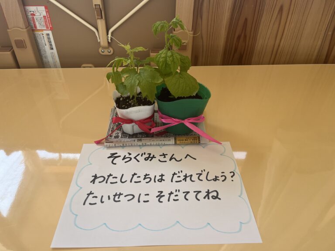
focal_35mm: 26
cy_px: 126
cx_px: 168
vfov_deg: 53.1
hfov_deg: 67.3
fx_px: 252
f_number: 1.6
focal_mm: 5.1
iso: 40
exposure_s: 1/156
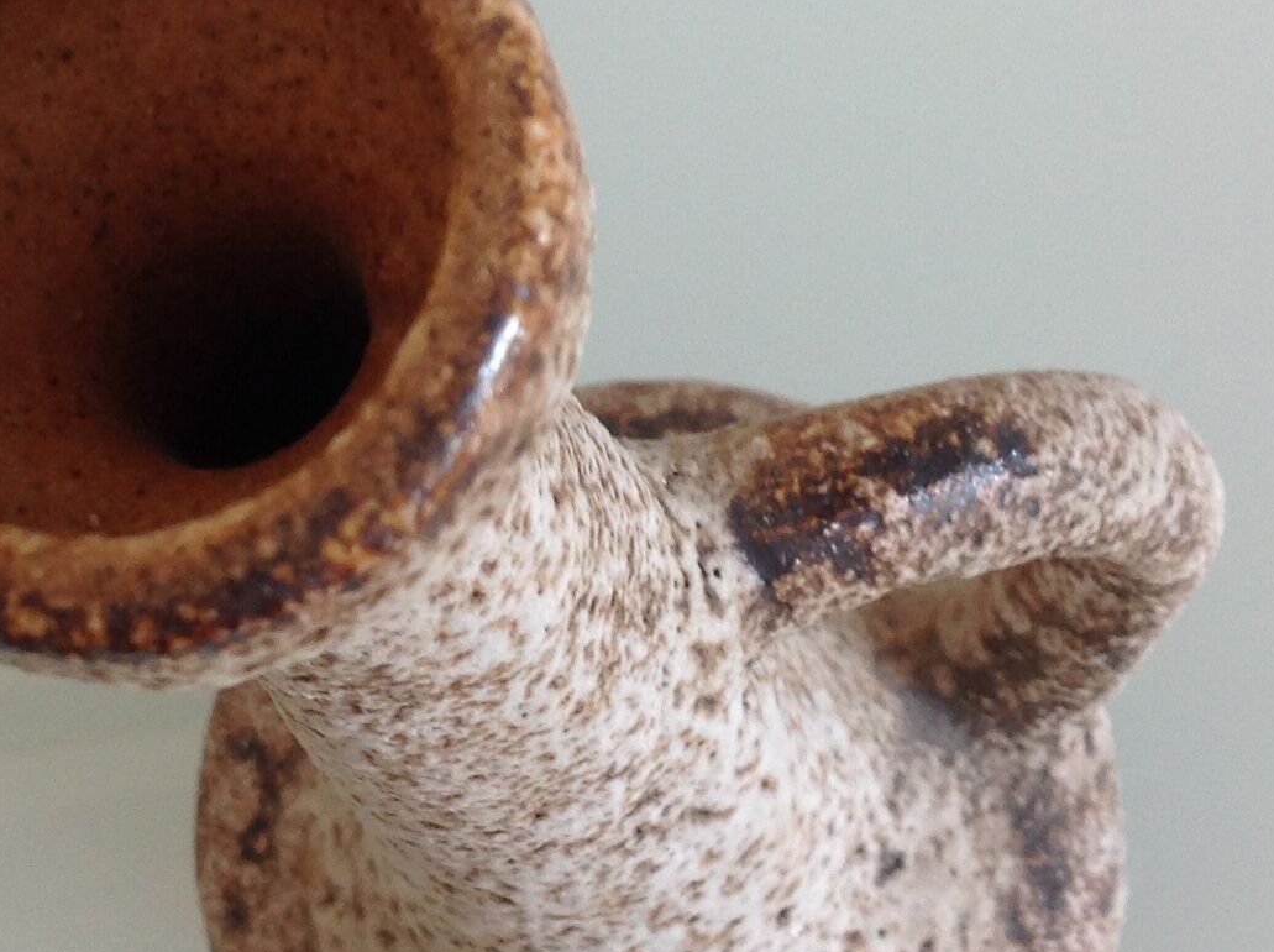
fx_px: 3234
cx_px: 530
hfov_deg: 22.3
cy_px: 423
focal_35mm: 88
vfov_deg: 16.7
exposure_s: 1/40
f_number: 2.4
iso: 64
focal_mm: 4.28
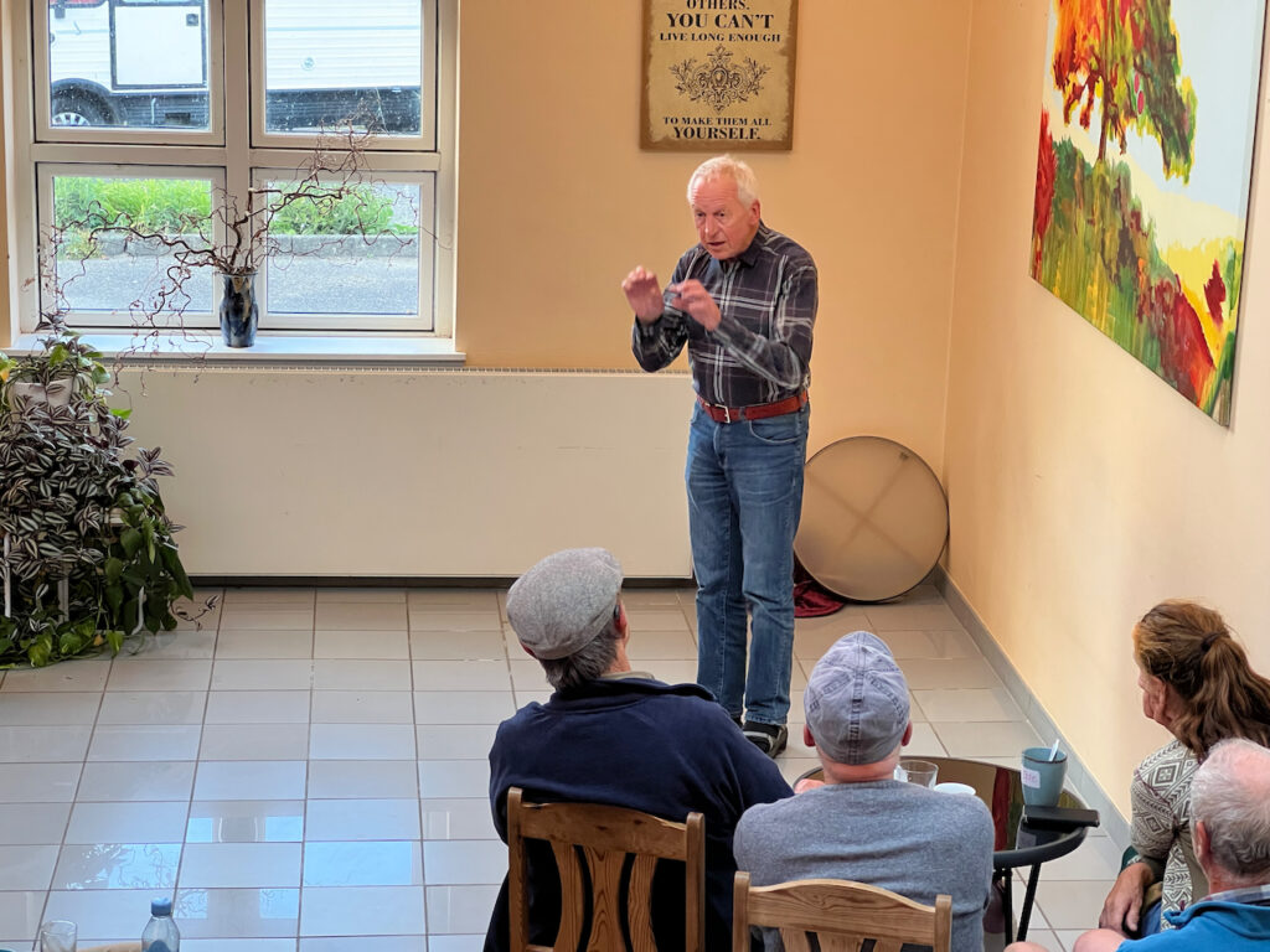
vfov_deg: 19.1
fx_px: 2825
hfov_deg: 25.3
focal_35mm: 77
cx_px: 635
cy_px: 476
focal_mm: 9
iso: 320
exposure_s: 1/50
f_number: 2.8
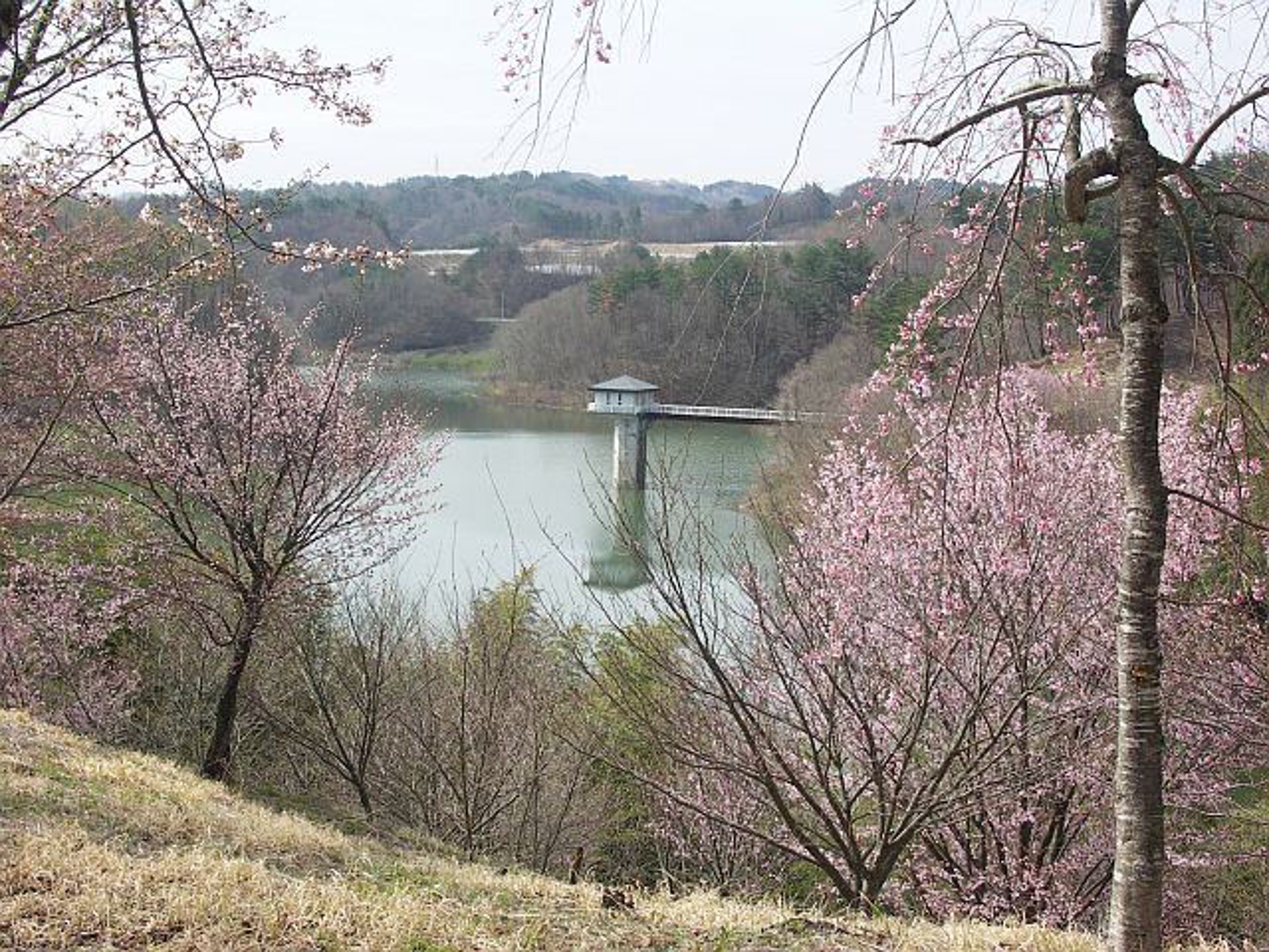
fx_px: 2163
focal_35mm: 59
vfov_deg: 24.8
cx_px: 634
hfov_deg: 32.7
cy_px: 476
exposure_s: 1/160
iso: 50
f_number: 5.6
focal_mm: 15.3
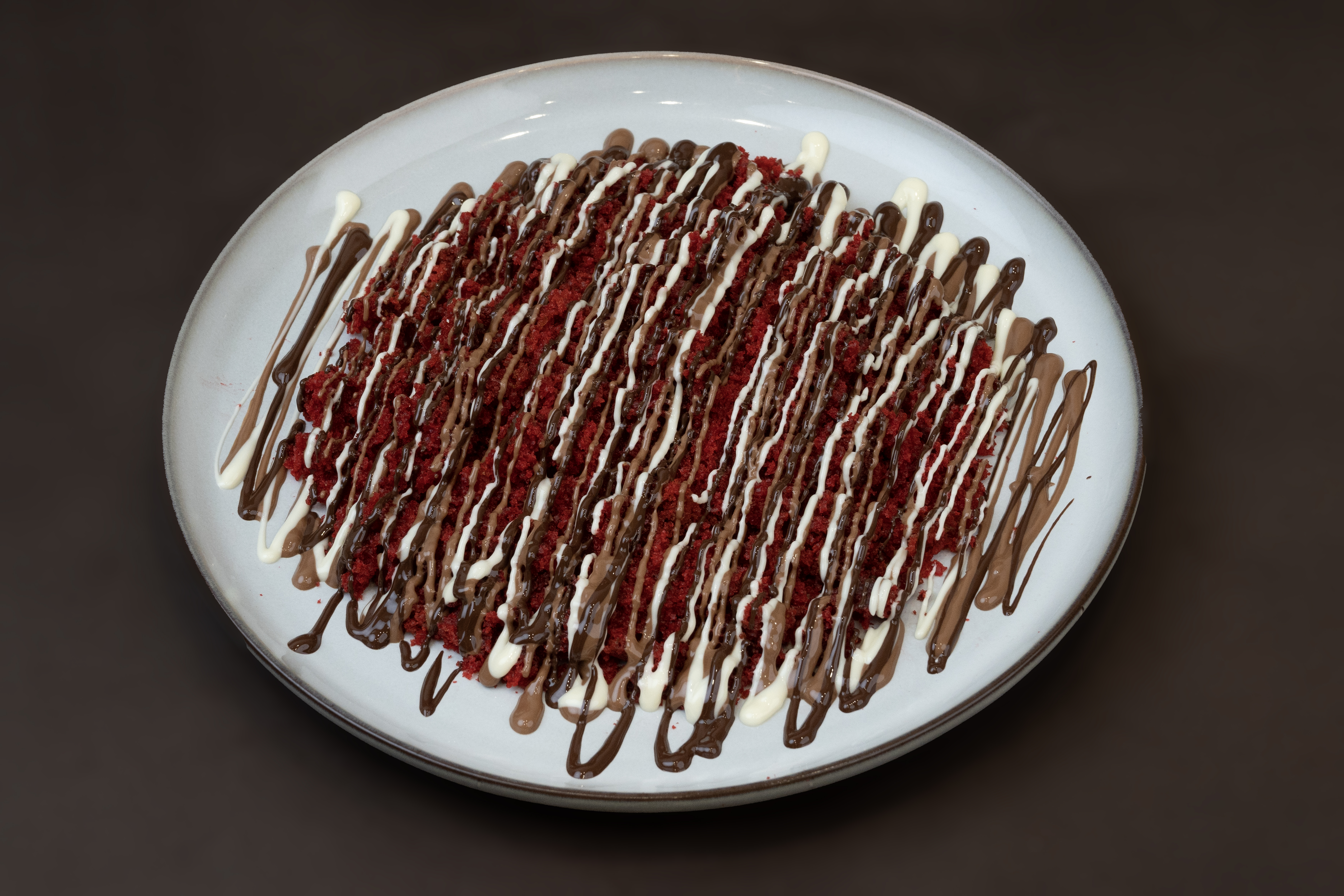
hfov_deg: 28.8
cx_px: 672
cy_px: 448
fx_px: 2613
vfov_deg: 19.5
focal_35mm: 70
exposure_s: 1/200
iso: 200
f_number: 4.5
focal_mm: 70
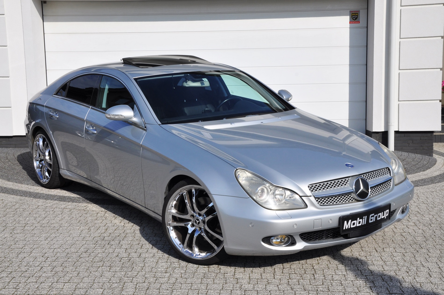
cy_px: 148
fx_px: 628
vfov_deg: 26.4
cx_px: 222
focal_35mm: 51
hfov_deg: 38.9
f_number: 16
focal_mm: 34
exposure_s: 1/250
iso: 250
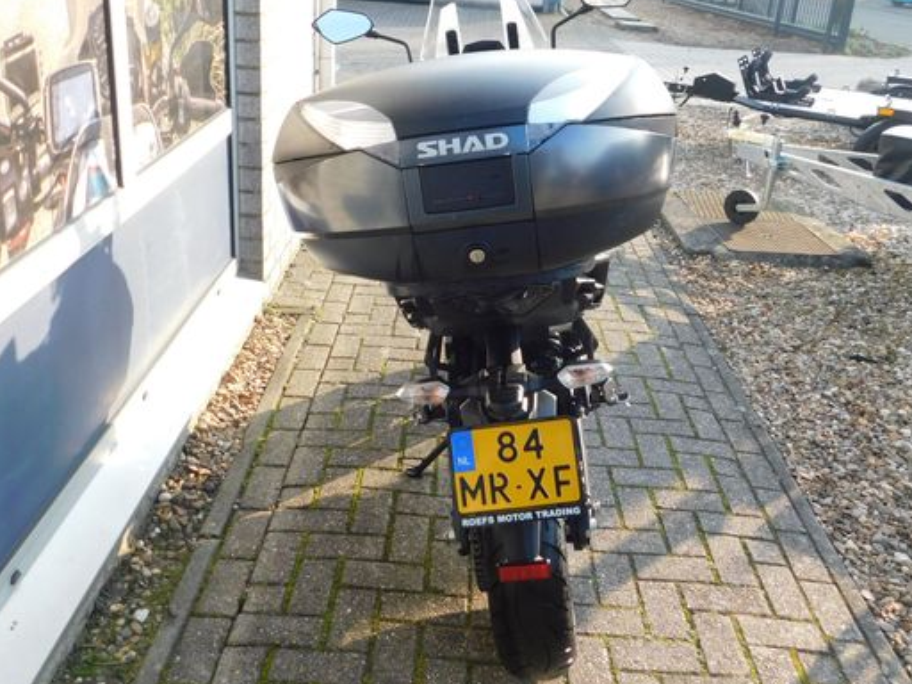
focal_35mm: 35
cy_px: 297
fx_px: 922
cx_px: 467
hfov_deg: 52.6
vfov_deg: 40.6
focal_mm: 4.9
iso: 125
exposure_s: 1/250
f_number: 3.2
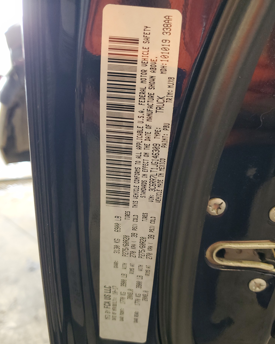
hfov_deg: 51.5
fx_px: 285
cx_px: 137
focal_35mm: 28
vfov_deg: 62.1
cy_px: 190
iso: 110
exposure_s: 1/60.2
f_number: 1.5
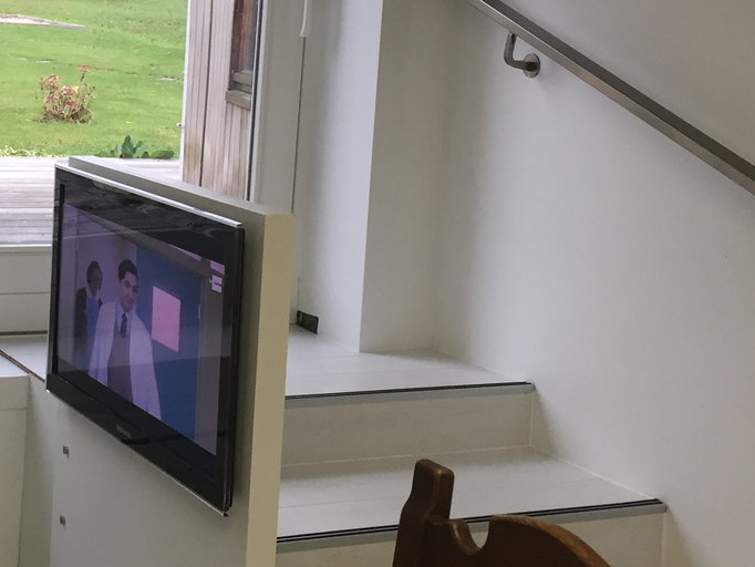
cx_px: 61
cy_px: 145
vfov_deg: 21.5
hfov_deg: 27.4
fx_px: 1484
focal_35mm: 68
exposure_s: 1/33
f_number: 2.2
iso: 40
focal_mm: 4.15
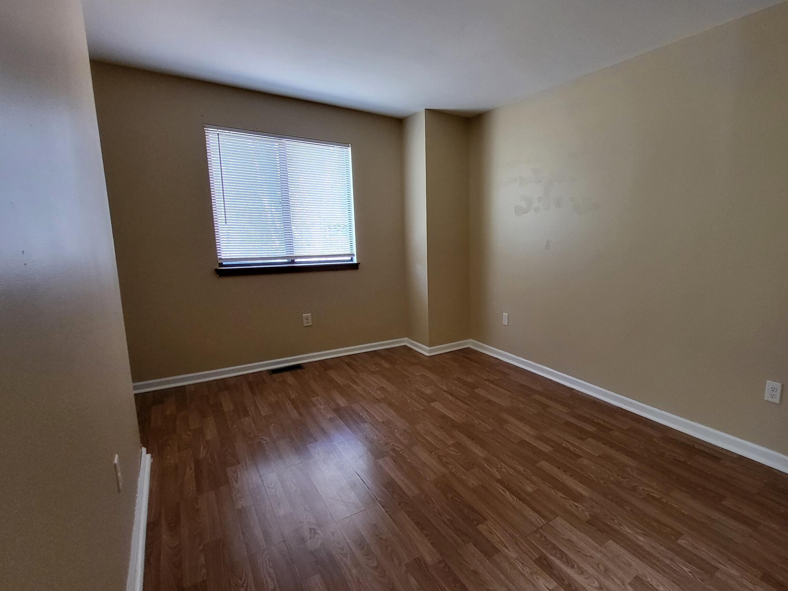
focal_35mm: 17
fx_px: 387
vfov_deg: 74.7
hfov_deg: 89.1
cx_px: 495
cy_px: 297
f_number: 2.2
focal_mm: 1.74
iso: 400
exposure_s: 1/40
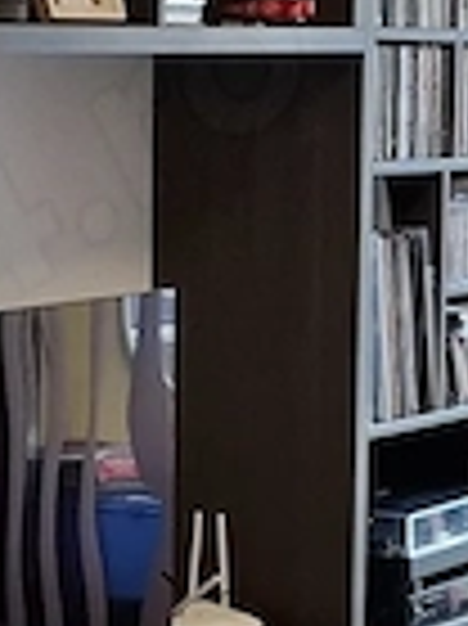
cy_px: 437
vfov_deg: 11.9
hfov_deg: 8.9
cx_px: 346
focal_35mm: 166
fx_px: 2997
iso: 200
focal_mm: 5.54
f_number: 1.8
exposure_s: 1/50
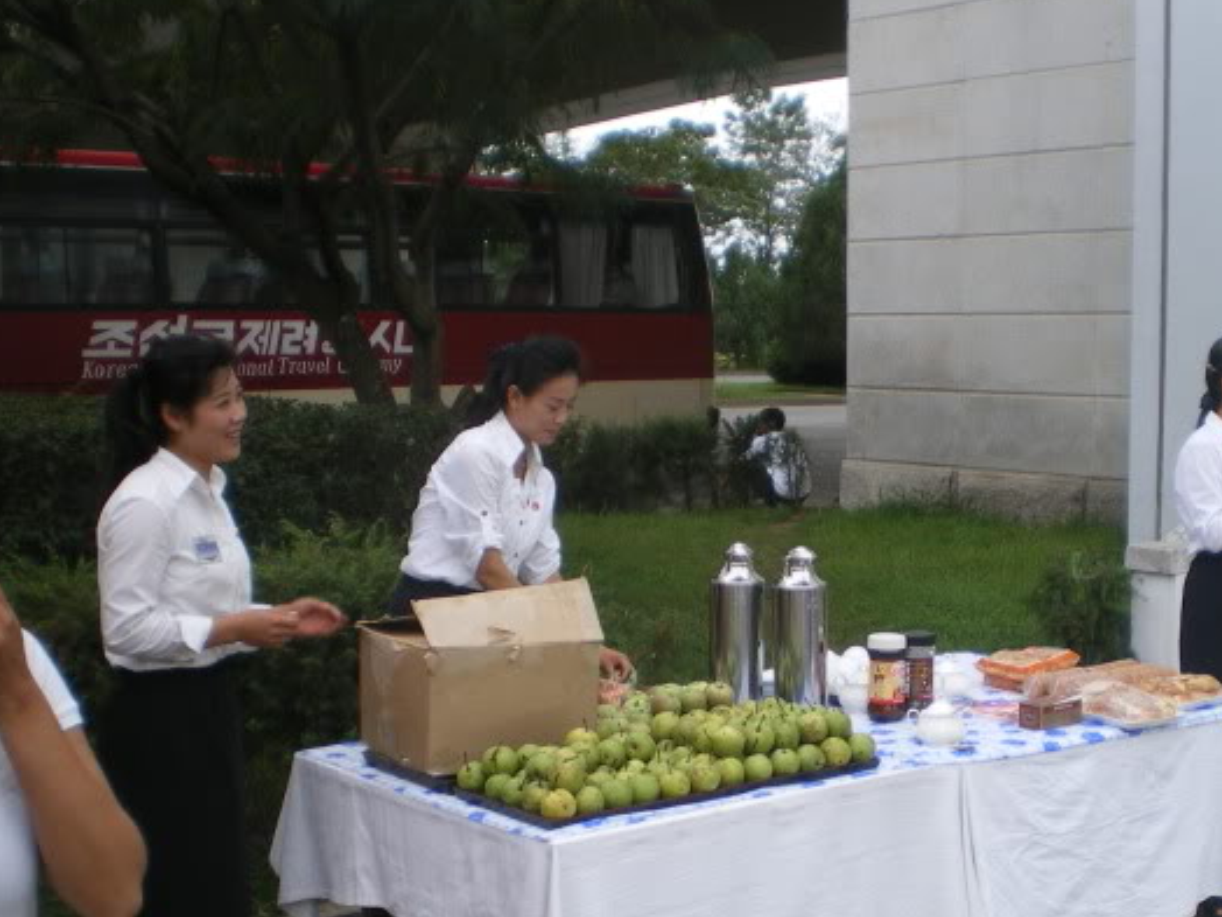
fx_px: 1942
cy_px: 593
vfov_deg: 26.4
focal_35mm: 55
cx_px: 805
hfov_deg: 34.6
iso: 50
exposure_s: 1/80
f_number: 3.1
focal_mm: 6.3
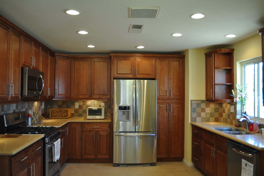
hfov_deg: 62.0
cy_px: 88
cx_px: 132
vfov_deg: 43.5
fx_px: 220
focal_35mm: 30
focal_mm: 20
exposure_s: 1/20
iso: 200
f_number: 3.8
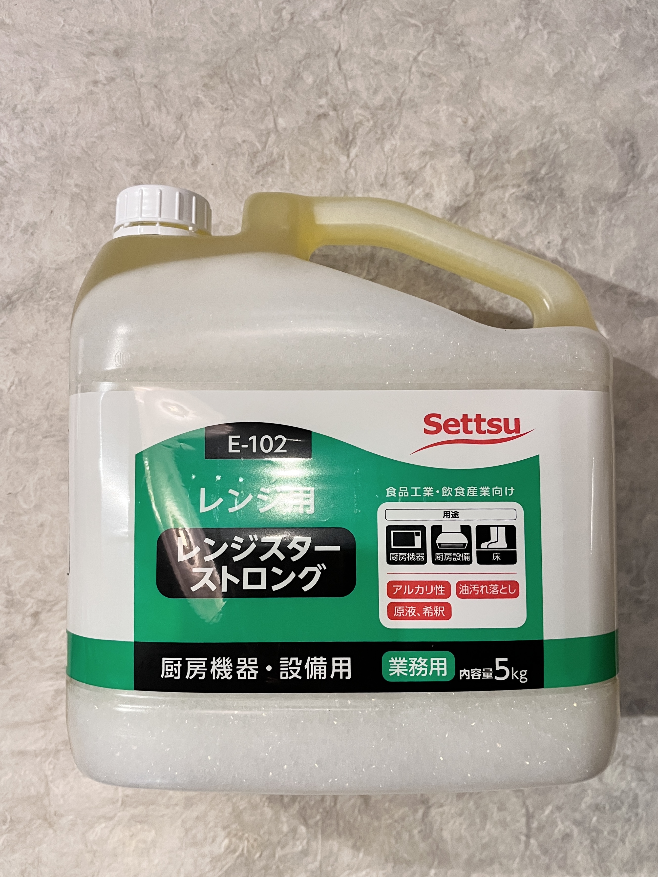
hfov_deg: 53.1
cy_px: 438
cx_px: 329
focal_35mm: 26
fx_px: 659
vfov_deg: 67.3
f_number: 1.6
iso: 250
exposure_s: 1/50
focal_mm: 5.1
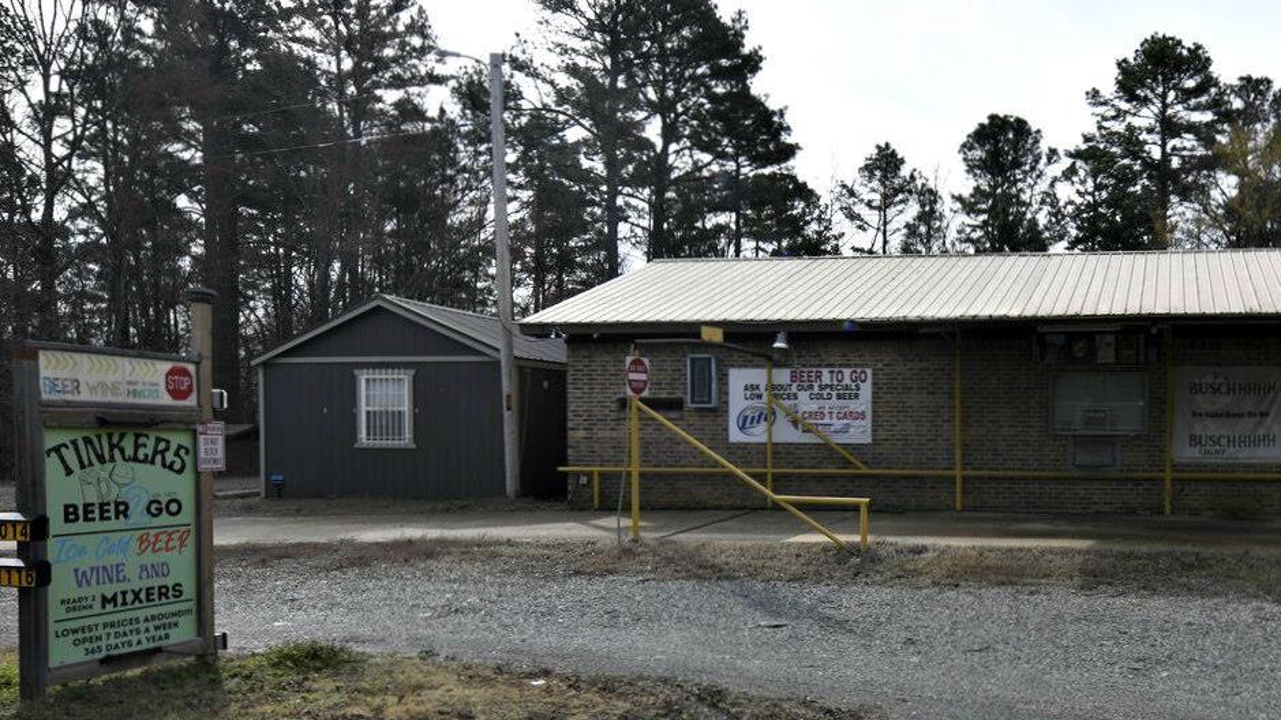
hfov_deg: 54.7
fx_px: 1155
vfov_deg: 34.2
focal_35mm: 34
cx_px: 993
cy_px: 498
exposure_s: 1/200
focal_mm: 15
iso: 64
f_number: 7.1
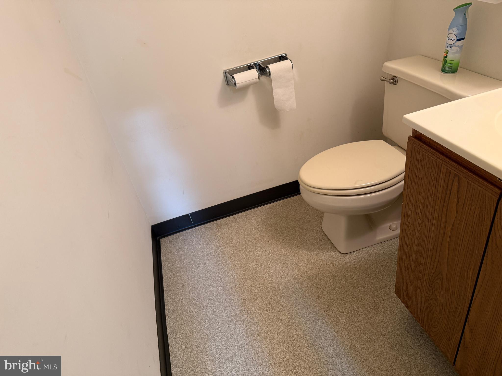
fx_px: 348
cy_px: 188
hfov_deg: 71.6
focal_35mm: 24
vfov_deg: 56.8
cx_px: 251
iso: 250
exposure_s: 1/60
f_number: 1.78
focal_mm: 6.76
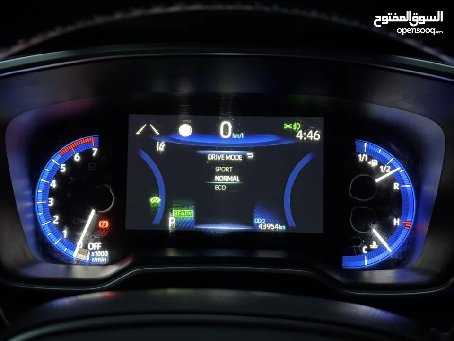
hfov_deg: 39.7
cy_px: 170
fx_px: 630
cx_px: 227
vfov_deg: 30.3
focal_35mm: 48
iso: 800
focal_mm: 6.76
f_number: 1.78
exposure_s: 1/20
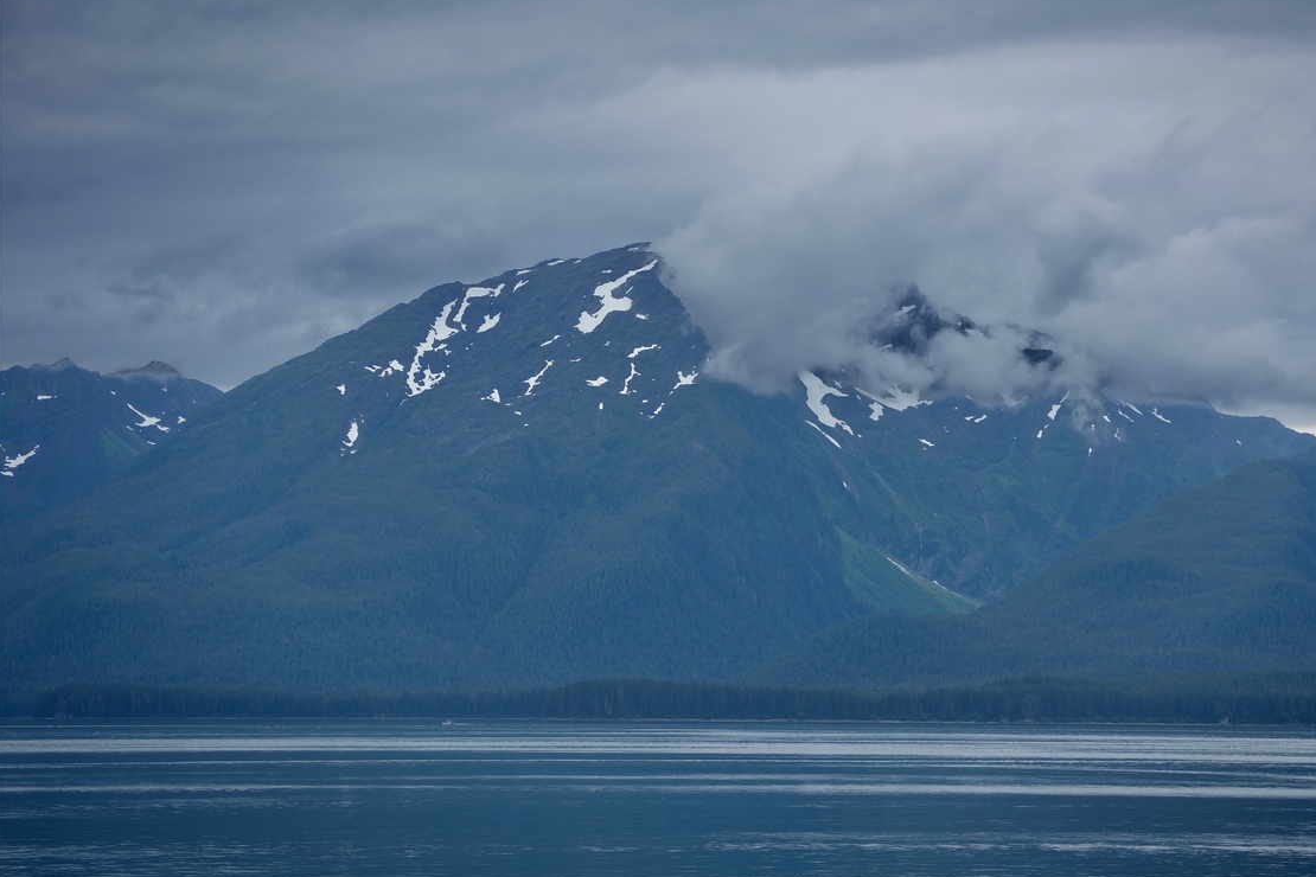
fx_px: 4130
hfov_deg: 18.1
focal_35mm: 113
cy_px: 441
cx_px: 756
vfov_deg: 12.1
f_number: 8
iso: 100
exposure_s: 1/250
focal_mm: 98
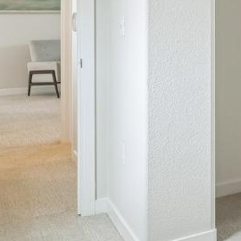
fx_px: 520
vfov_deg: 25.2
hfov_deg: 16.7
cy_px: 19
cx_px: 523
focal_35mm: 66
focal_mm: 14
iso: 125
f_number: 5.6
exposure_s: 1/30
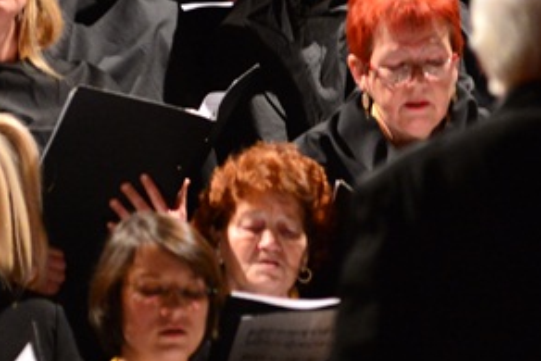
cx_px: 246
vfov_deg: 2.2
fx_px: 9261
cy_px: 97
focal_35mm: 616
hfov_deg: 3.3
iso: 4000
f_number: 2.8
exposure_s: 1/50
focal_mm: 200
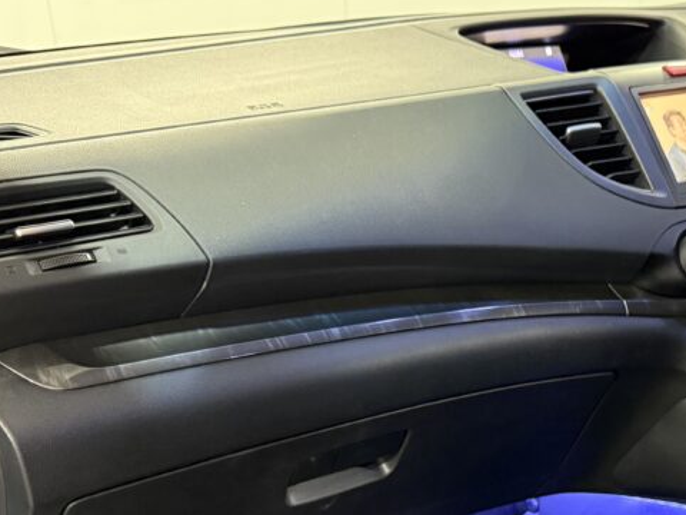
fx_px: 1070
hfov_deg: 33.9
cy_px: 435
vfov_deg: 26.4
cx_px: 599
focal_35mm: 54
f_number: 1.78
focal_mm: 6.76
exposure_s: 1/33
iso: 640
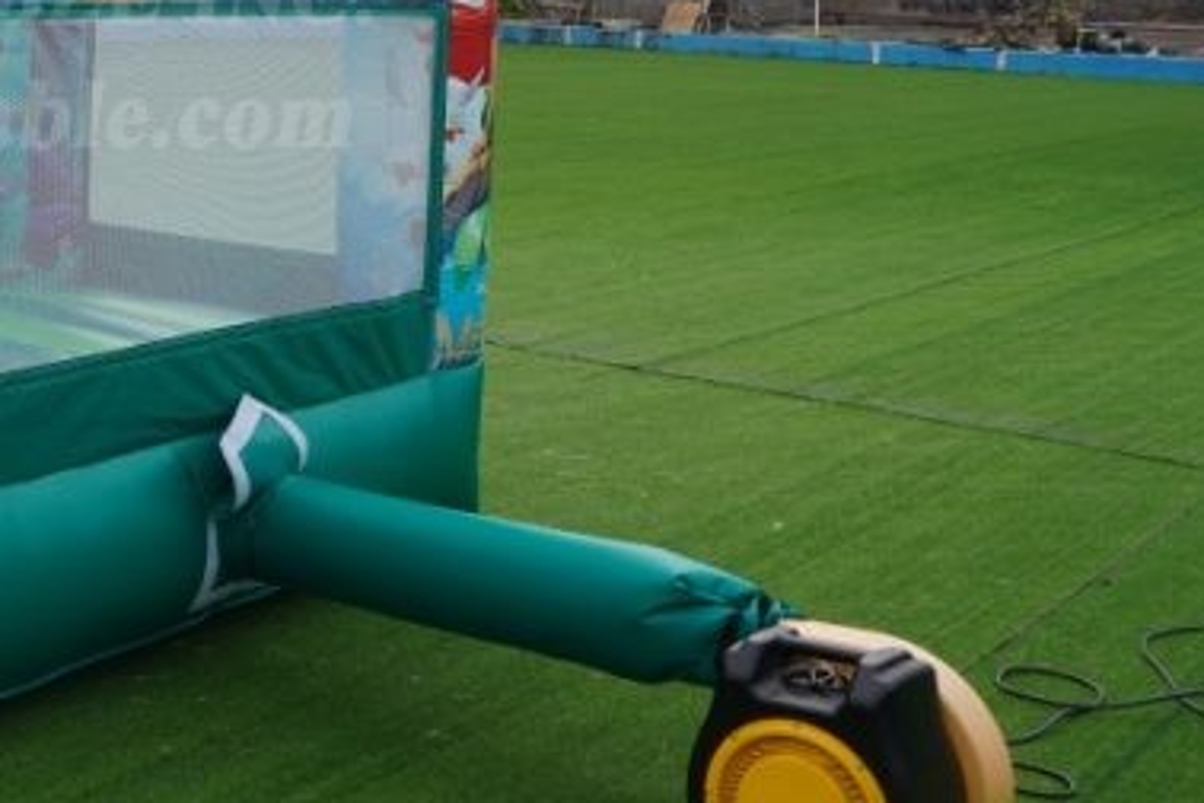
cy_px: 56
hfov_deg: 27.6
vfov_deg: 20.4
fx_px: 2174
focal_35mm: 65
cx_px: -204
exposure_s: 1/125
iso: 100
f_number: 9
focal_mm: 16
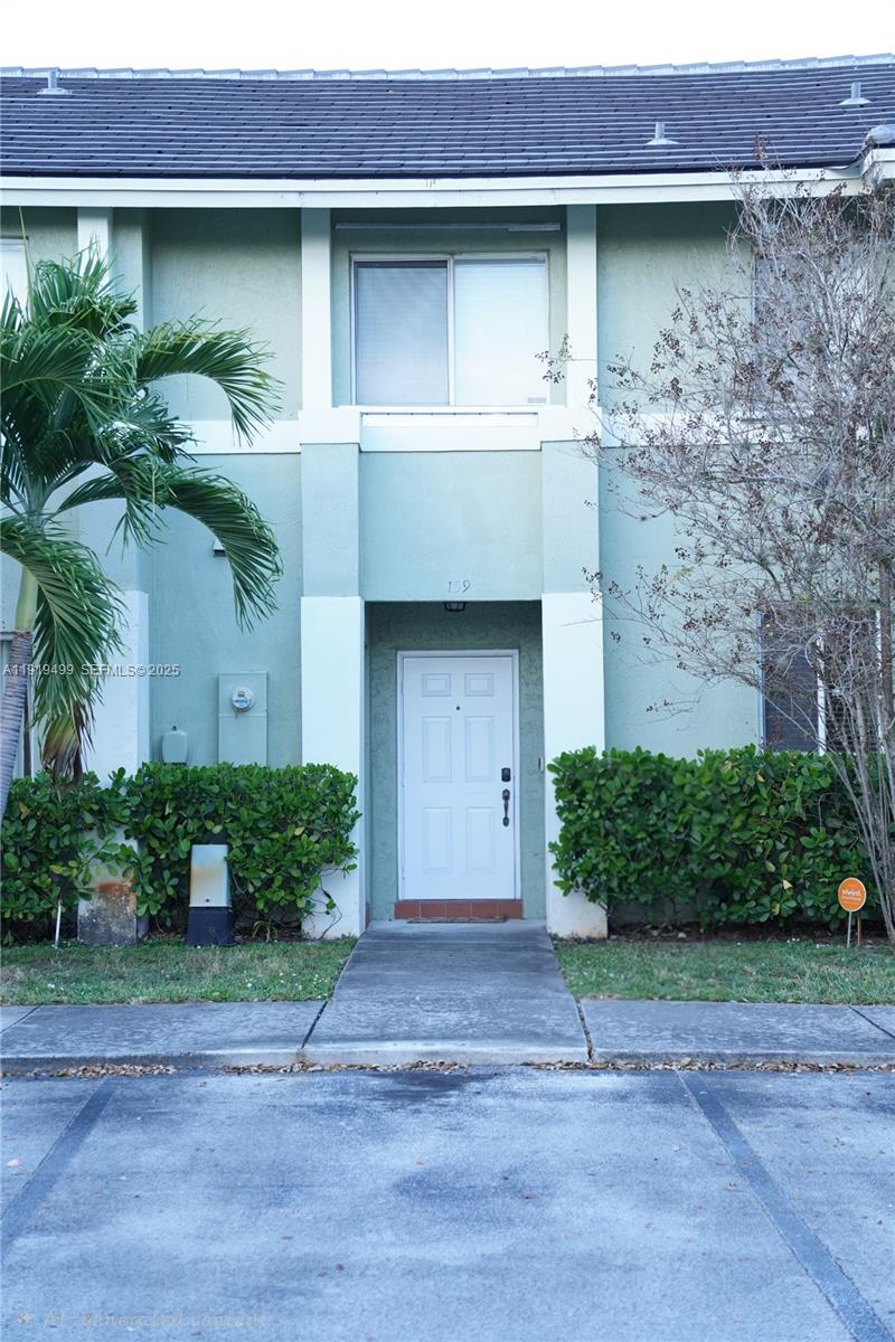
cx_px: 448
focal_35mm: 66
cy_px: 671
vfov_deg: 30.5
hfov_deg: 20.6
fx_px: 2461
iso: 320
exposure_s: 1/161
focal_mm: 44
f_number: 2.8
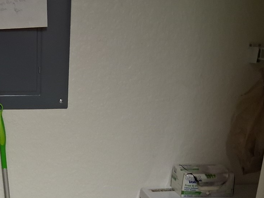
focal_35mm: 57
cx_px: 22
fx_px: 435
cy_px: 199
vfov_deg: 24.4
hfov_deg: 32.0
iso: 640
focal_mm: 3.98
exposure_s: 1/25
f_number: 1.8
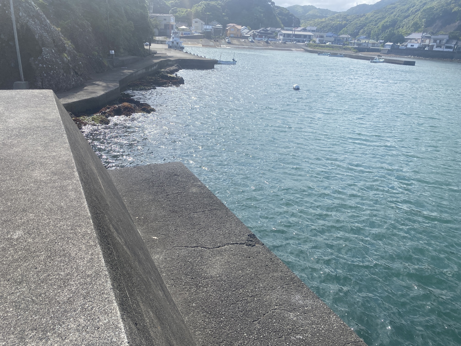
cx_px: 230
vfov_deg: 53.1
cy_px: 173
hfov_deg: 67.3
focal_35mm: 26
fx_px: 346
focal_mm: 4.25
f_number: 1.8
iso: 32
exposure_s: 1/1961
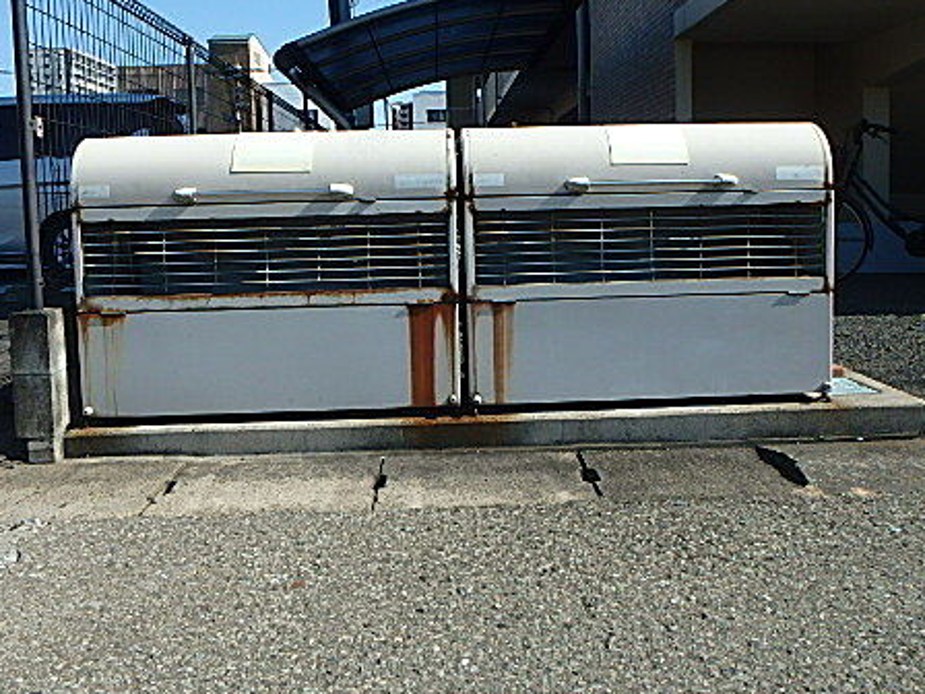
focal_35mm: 30
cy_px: 258
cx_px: 481
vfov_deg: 46.4
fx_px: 802
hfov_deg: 59.9
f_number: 6
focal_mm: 3.7
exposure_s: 1/400
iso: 125
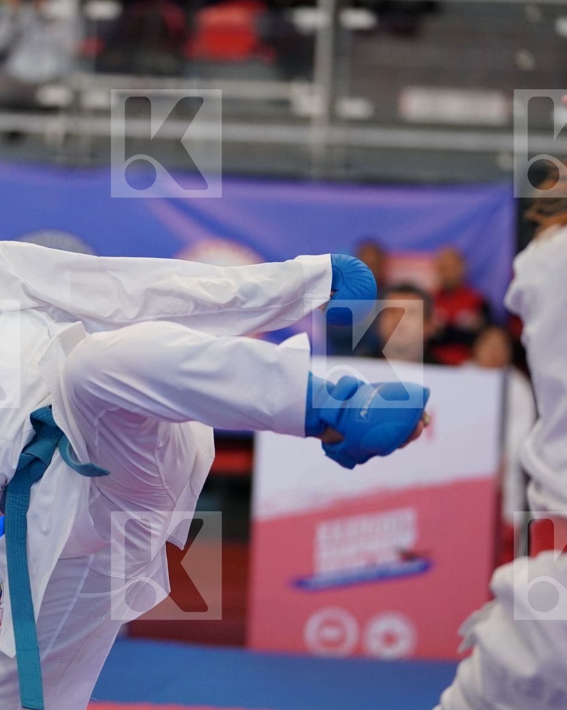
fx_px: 3714
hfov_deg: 8.7
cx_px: 166
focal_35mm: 177
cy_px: 354
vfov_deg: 10.9
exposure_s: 1/1000
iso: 2000
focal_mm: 125
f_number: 2.8
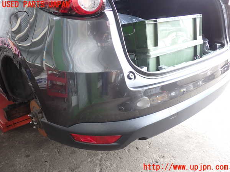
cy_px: 86
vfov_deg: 46.8
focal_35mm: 30
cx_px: 115
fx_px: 199
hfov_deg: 60.0
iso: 200
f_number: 2.3
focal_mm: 5.4
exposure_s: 1/60
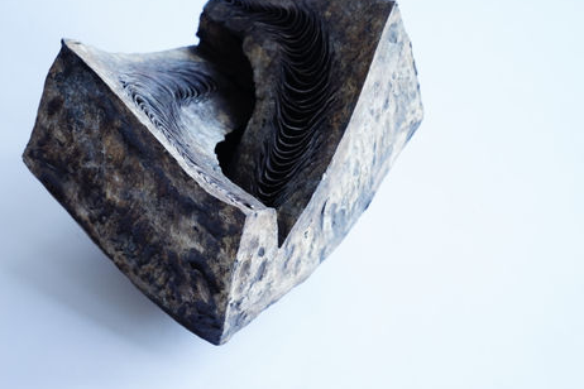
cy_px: 153
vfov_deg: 15.0
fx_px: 1476
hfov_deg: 22.3
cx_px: 235
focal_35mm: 91
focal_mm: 70
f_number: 5.6
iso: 100
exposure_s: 1/8
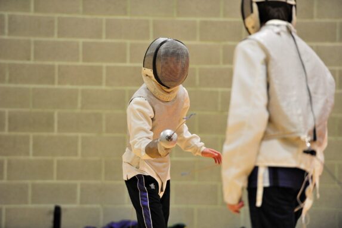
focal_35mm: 190
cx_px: 171
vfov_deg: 7.2
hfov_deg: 10.8
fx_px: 1803
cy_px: 114
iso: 3200
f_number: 3.2
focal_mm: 190
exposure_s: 1/200
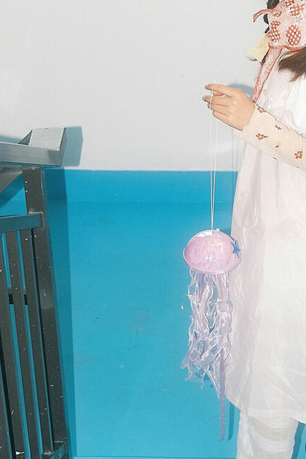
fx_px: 1313
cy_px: 55
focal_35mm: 103
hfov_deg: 13.2
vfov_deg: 19.5
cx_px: 264
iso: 250
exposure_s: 1/125
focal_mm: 28.3
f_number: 2.8
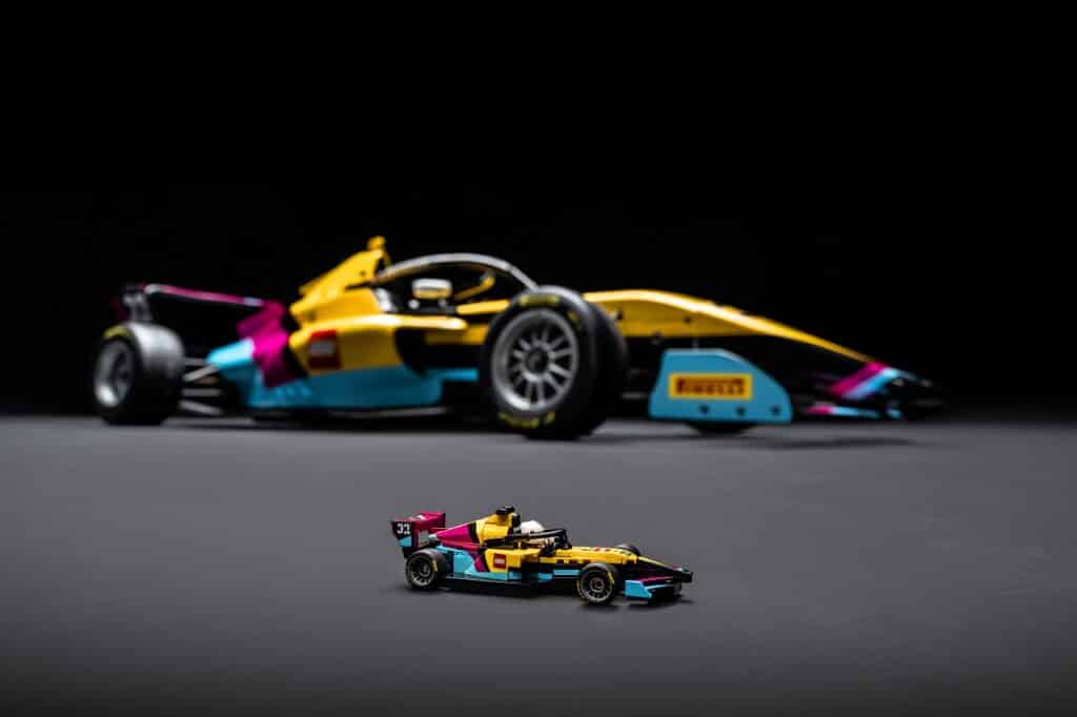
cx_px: 538
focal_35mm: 28
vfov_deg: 45.6
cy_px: 358
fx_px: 852
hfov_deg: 64.6
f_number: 5
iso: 800
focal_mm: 28.5
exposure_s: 1/30
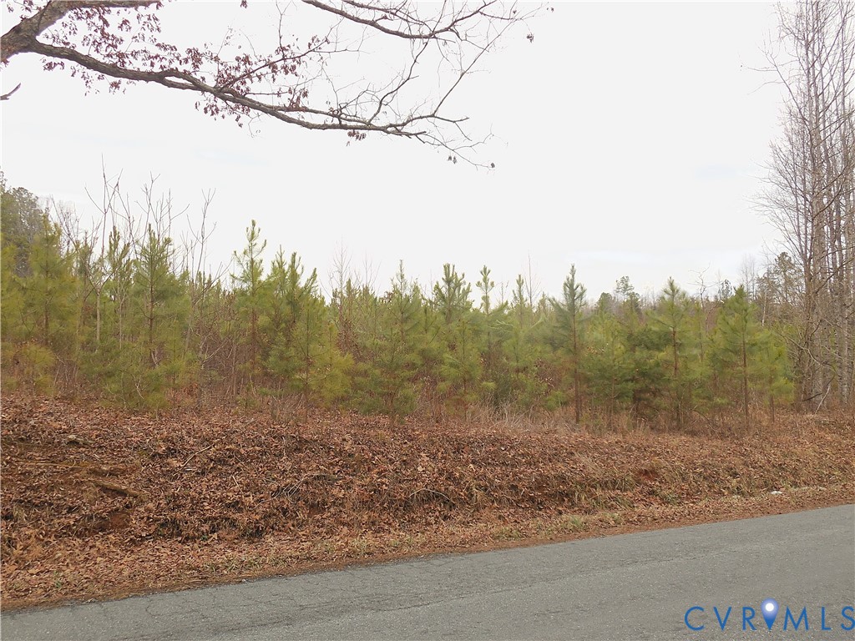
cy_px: 320
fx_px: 716
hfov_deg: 61.7
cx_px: 428
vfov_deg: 48.2
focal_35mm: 29
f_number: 4
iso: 125
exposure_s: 1/125
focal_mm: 5.2
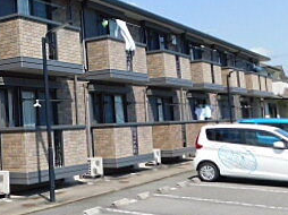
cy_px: 69
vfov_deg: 25.0
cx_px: -17
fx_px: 482
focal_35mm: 58
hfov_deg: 30.3
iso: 125
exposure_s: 1/1500
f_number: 3
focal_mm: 4
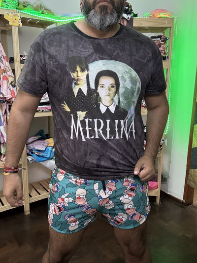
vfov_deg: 60.0
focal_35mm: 30
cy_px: 132
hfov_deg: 46.8
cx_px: 98
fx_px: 228
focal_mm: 2.69
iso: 320
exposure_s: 1/25
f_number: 1.9
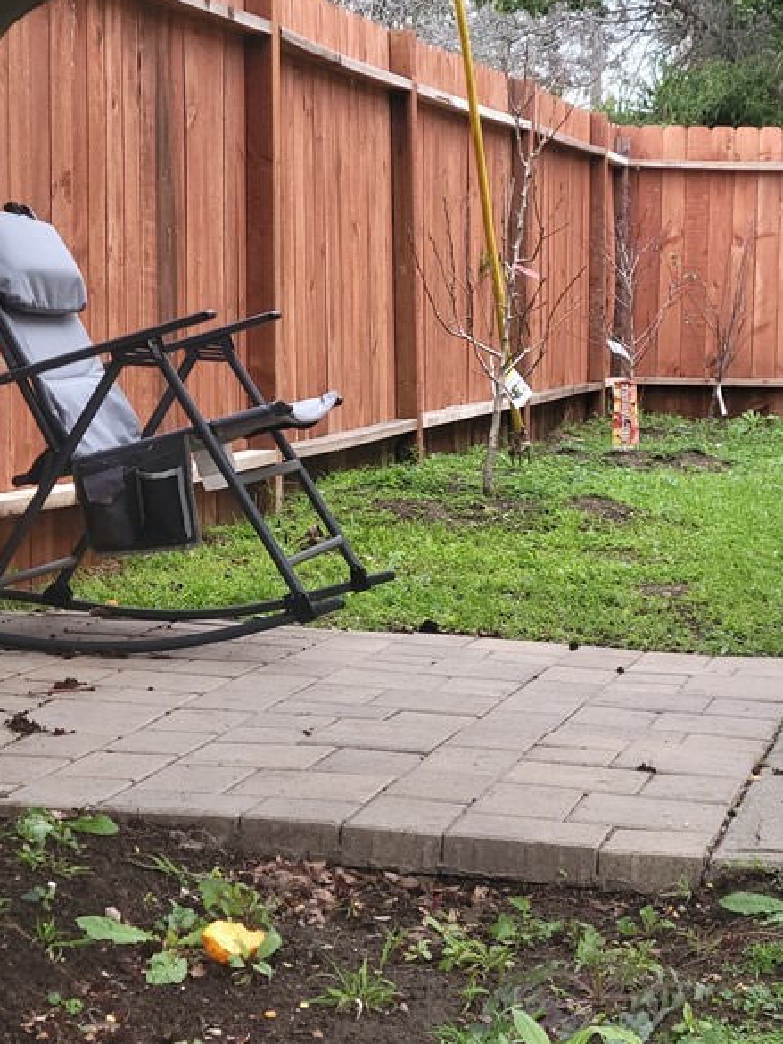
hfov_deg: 29.3
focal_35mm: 49
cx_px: 560
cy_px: 494
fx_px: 1477
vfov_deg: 38.9
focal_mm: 5.9
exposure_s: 1/170
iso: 25
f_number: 2
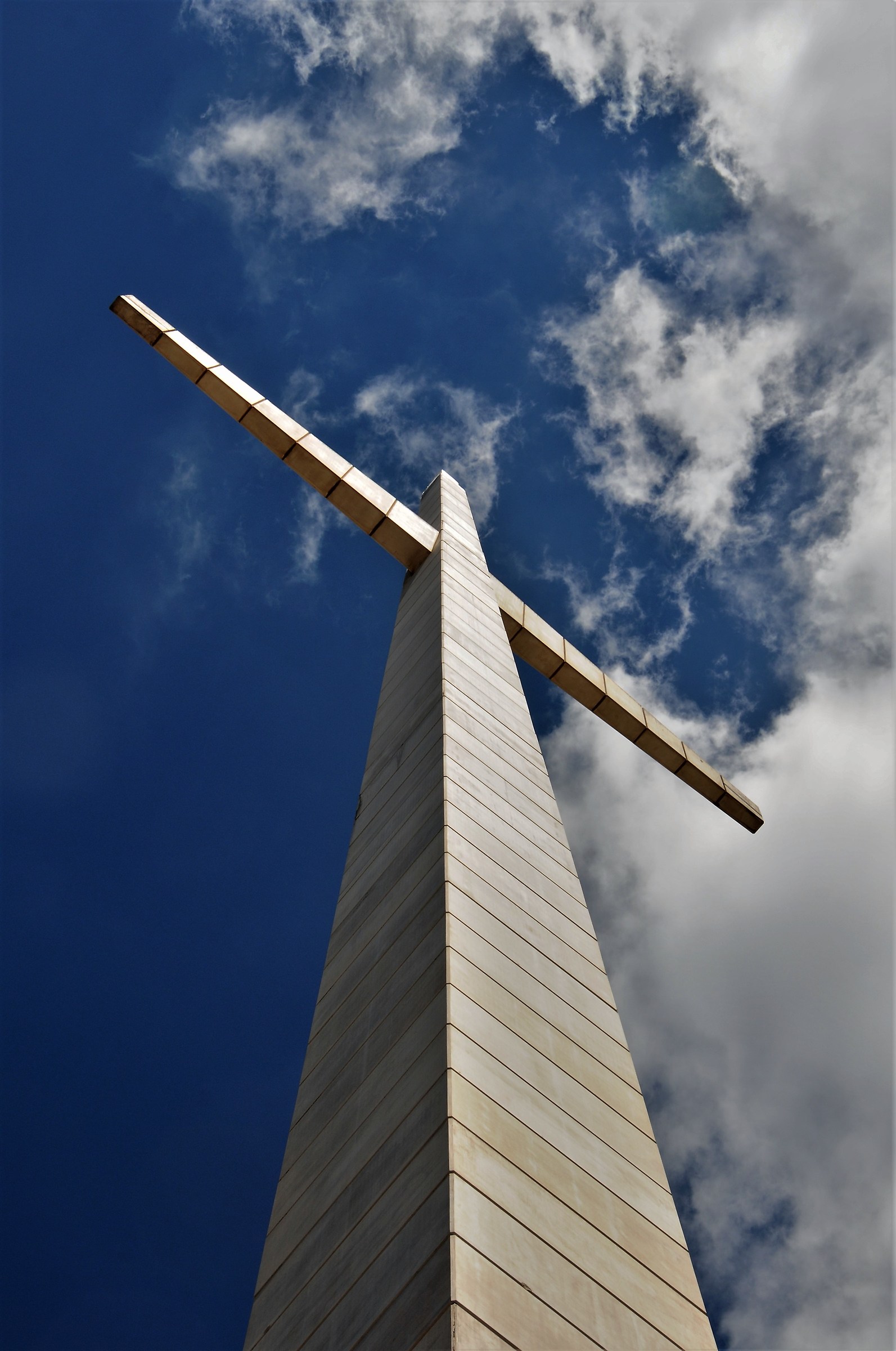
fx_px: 2584
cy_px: 676
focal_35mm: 69
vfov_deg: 29.3
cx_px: 448
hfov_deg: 19.7
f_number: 10
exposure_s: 1/400
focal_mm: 46
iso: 200
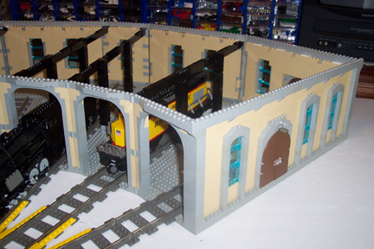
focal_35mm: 38
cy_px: 124
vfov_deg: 35.1
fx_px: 395
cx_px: 187
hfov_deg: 50.7
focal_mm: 8
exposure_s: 1/30
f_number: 2.8
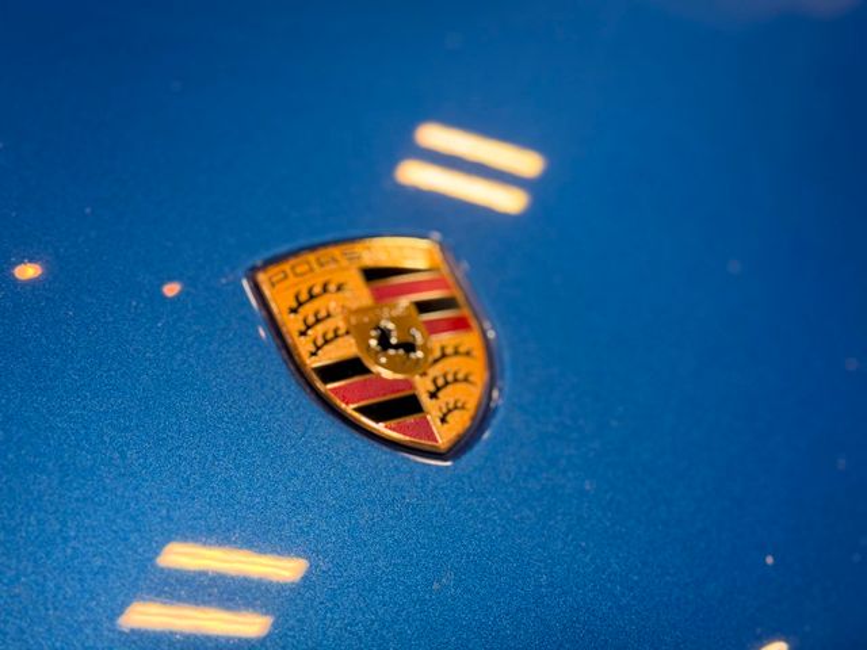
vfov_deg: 30.3
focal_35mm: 48
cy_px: 325
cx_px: 434
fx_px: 1202
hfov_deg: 39.7
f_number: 1.78
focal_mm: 6.76
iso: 80
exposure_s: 1/268
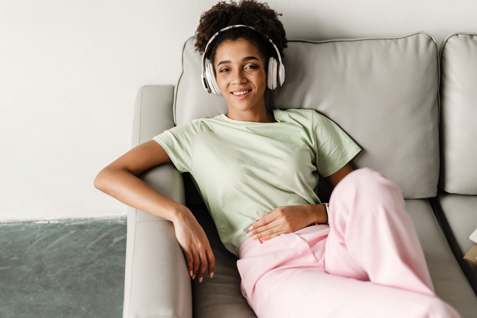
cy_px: 161
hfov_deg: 38.9
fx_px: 676
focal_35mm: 51
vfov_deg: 26.5
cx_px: 237
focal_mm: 50
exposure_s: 1/200
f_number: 2
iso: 320
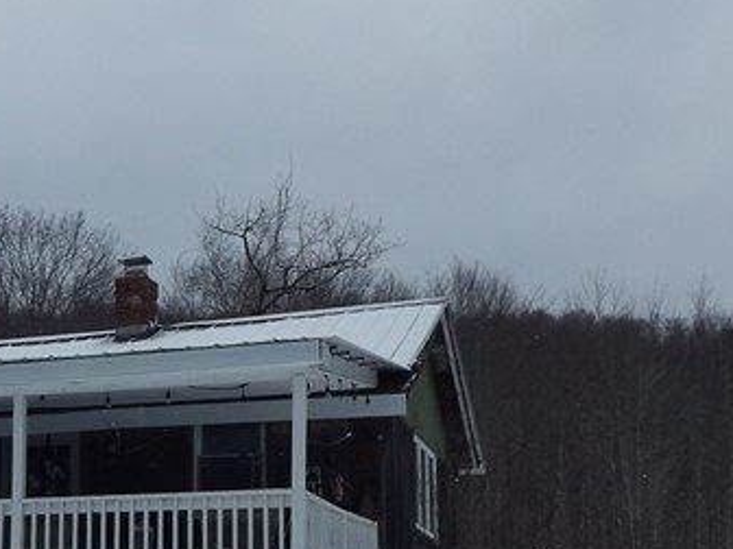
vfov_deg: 20.8
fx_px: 1482
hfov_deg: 26.6
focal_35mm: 70
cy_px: 438
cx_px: 41
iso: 125
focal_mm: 4
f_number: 6
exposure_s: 1/640
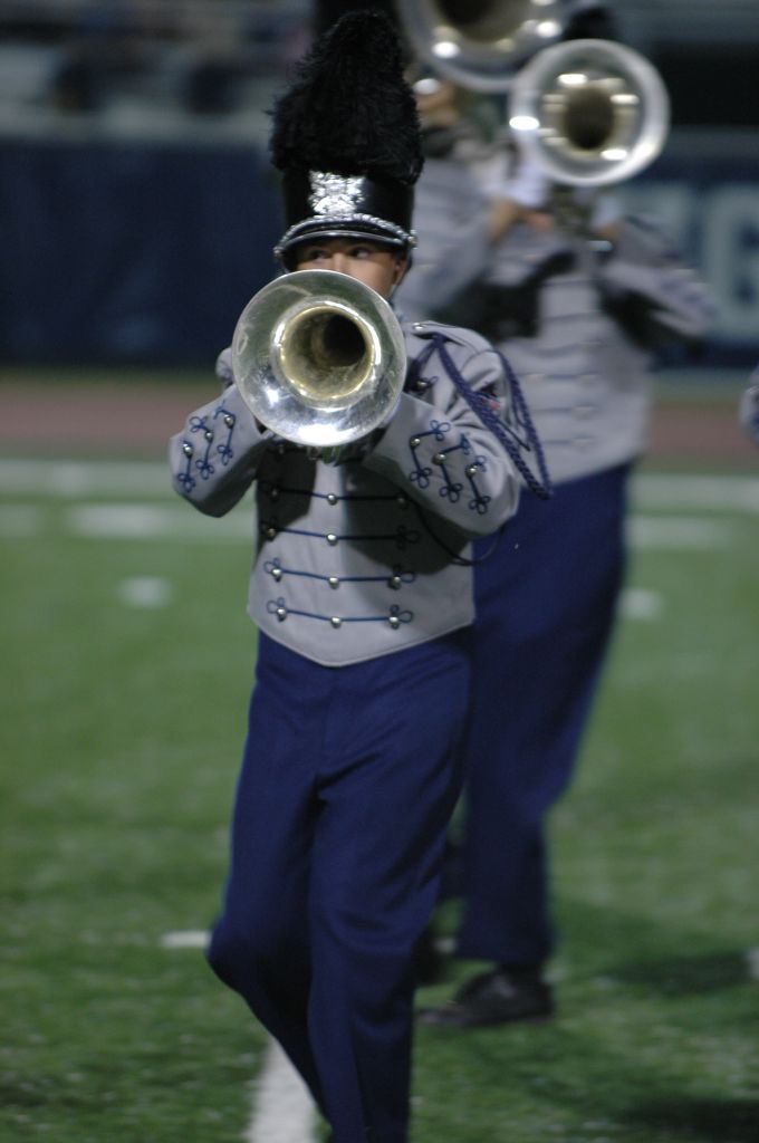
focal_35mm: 300
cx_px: 380
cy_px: 572
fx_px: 9513
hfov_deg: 4.6
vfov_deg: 6.9
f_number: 2.8
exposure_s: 1/60
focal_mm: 200
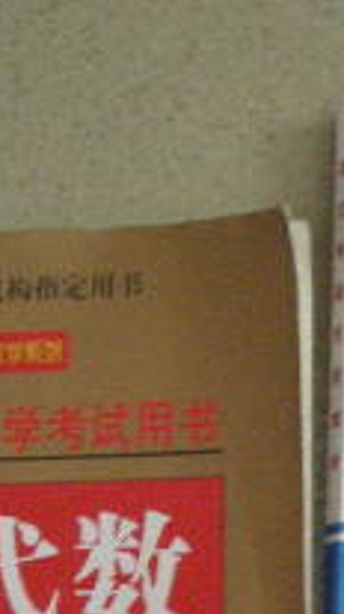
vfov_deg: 17.5
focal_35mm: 118
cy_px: 691
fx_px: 1919
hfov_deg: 10.2
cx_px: 347
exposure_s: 1/8
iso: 574
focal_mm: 5.7
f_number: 2.8
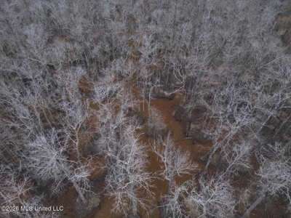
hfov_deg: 71.6
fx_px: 202
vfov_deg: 56.8
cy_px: 109
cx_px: 146
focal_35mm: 24
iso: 100
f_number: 1.7
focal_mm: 6.72
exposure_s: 1/800
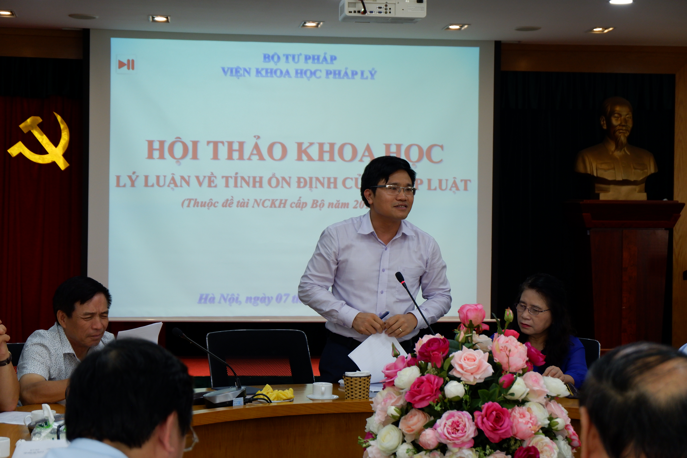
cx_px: 344
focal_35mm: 75
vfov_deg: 18.2
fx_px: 1431
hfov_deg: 27.0
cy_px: 229
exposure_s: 1/80
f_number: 5.6
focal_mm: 50
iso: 800
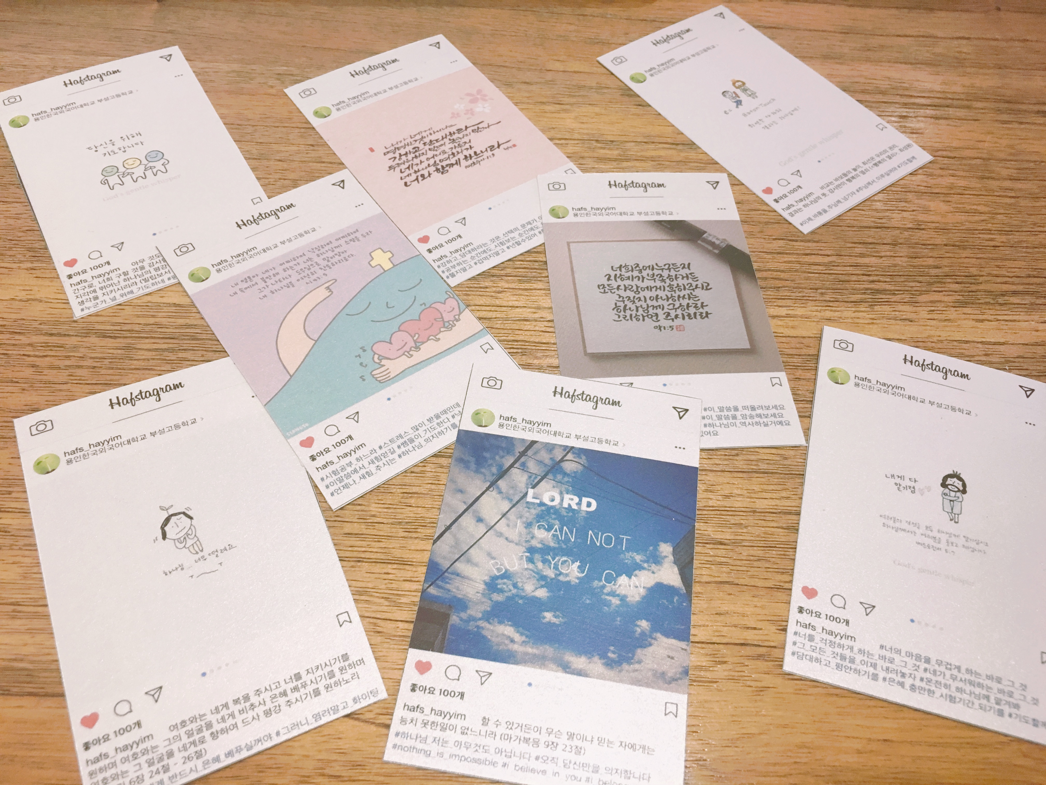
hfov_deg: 61.7
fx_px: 876
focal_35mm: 29
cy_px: 392
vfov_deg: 48.2
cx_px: 523
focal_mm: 4.15
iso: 100
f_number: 2.2
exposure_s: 1/30
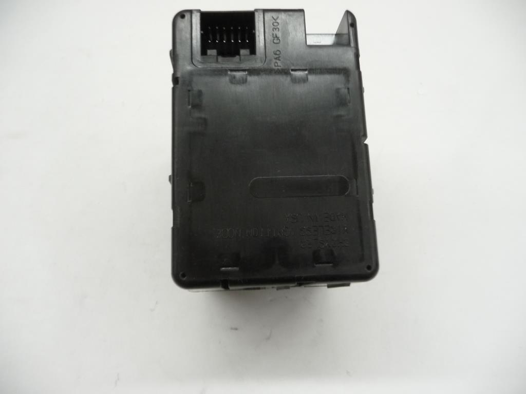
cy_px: 197
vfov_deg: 49.7
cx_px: 263
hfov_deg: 63.4
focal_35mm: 28
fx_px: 425
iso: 250
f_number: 3.3
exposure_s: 1/30
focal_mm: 4.7
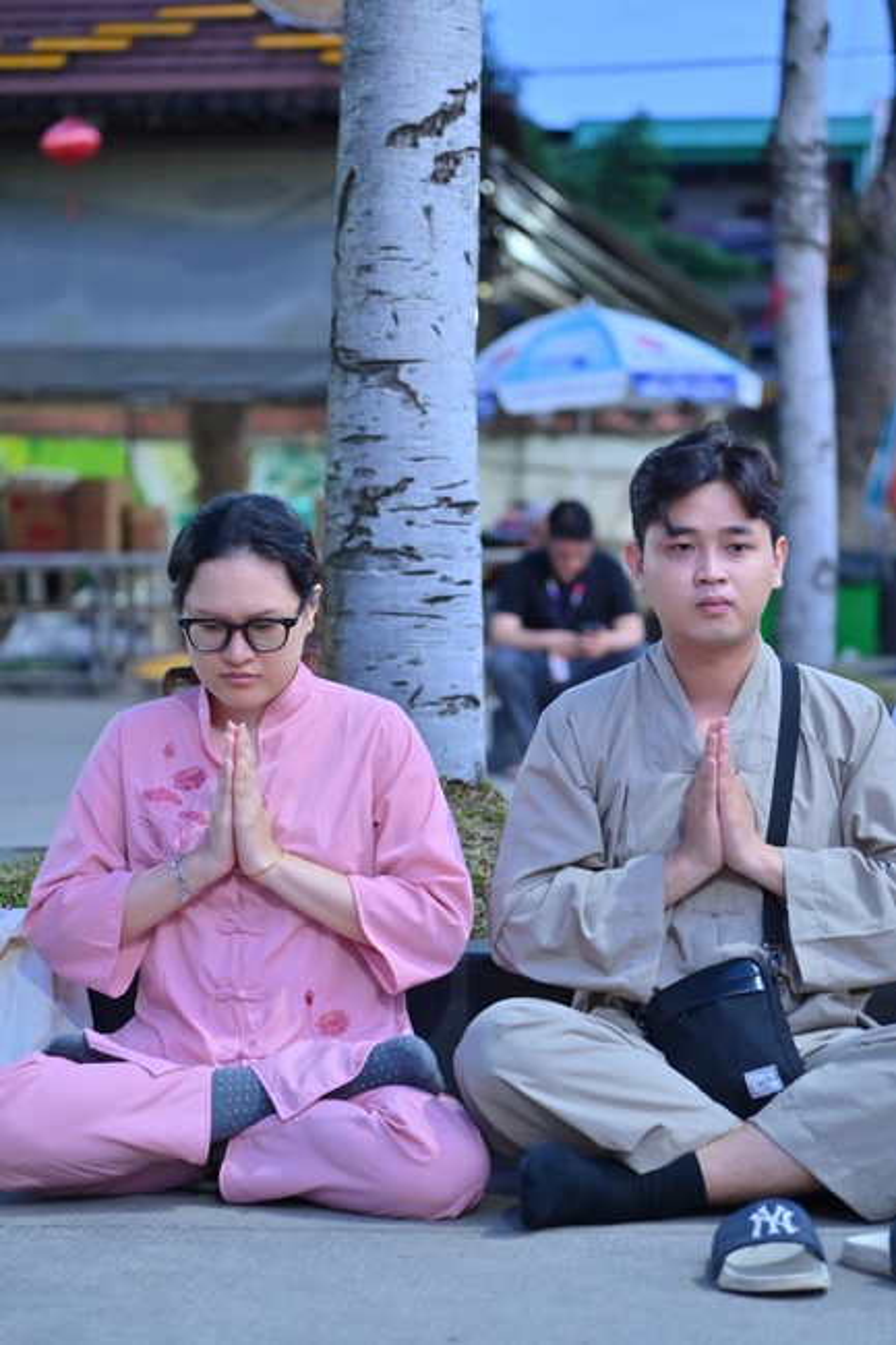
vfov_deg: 19.5
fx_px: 3922
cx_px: 448
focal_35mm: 105
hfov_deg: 13.0
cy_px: 672
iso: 2000
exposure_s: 1/50
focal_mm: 105
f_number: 4.5
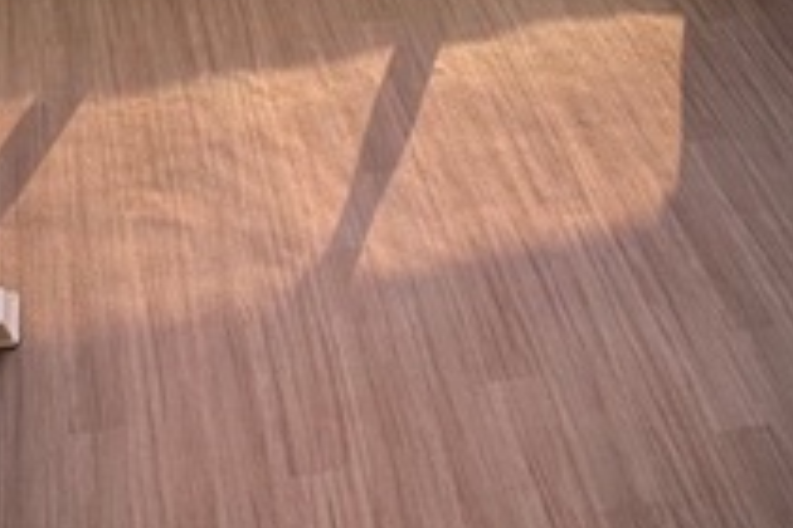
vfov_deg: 35.2
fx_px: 793
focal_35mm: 36
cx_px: 223
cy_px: 75
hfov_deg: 51.4
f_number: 1.8
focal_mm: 1.57
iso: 80
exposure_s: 1/121
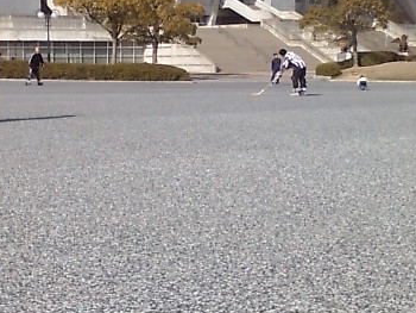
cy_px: 120
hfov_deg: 36.0
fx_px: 637
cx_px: 162
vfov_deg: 27.5
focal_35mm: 53
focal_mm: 3.73
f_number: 3.5
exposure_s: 1/909
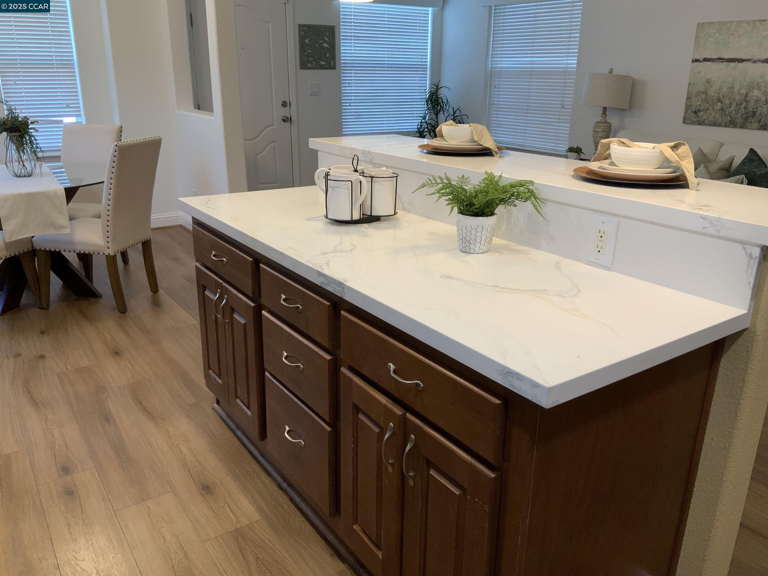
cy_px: 288
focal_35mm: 29
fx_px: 643
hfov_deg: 61.7
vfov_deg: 48.2
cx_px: 384
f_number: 1.8
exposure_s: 1/60
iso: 64
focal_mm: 3
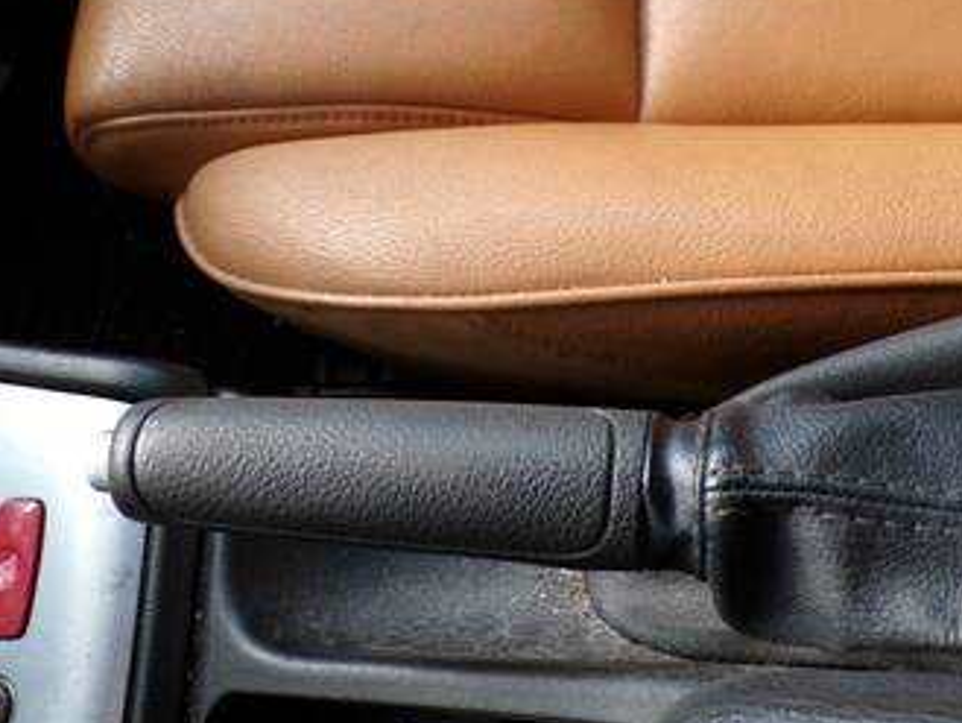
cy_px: 439
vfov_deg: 40.5
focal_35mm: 35
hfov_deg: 52.4
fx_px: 973
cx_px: 558
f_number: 3
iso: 100
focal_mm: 4.3
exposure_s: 1/70
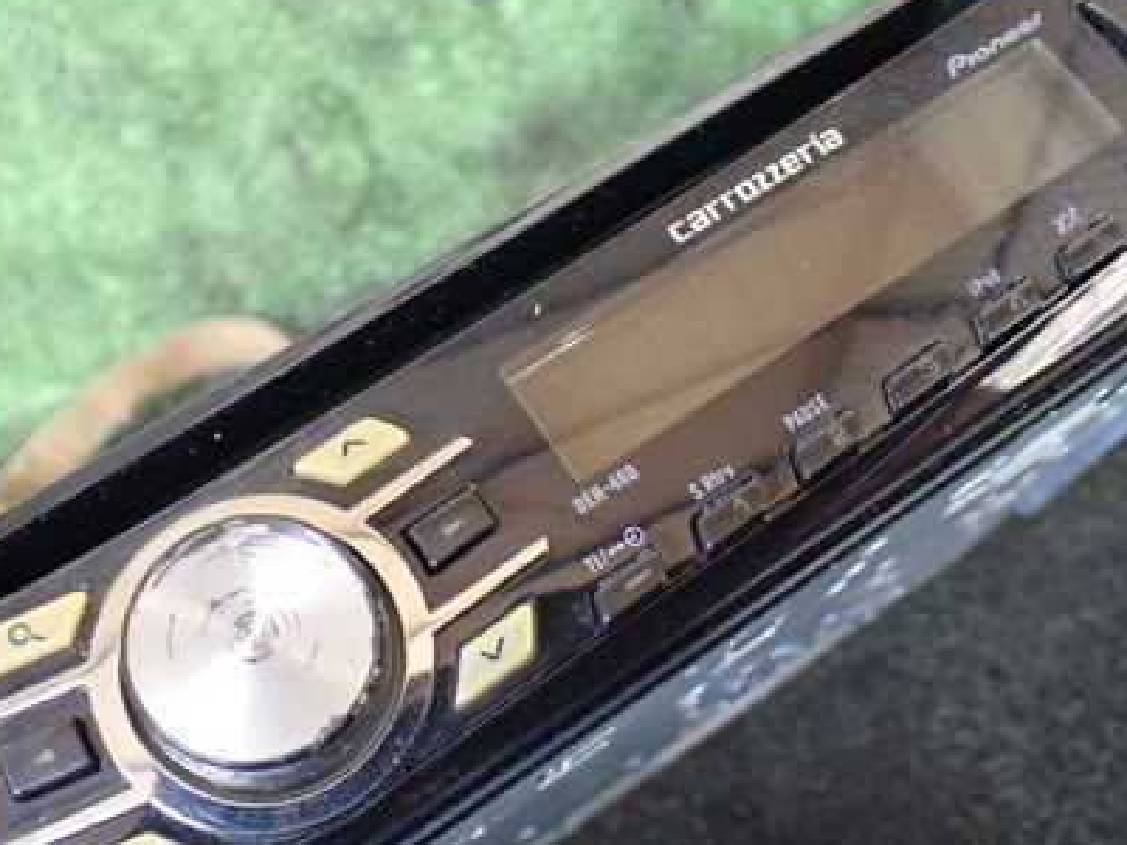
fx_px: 1465
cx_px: 493
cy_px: 414
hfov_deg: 42.0
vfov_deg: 32.2
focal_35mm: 45
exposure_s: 1/100
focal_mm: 5.4
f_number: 2.3
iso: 800
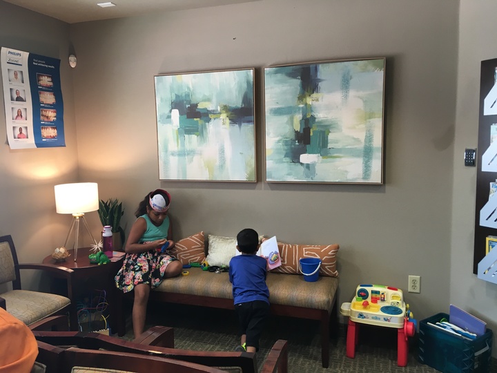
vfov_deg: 48.2
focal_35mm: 29
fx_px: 416
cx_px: 248
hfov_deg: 61.7
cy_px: 186
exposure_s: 1/30
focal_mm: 4.15
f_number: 2.2
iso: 64
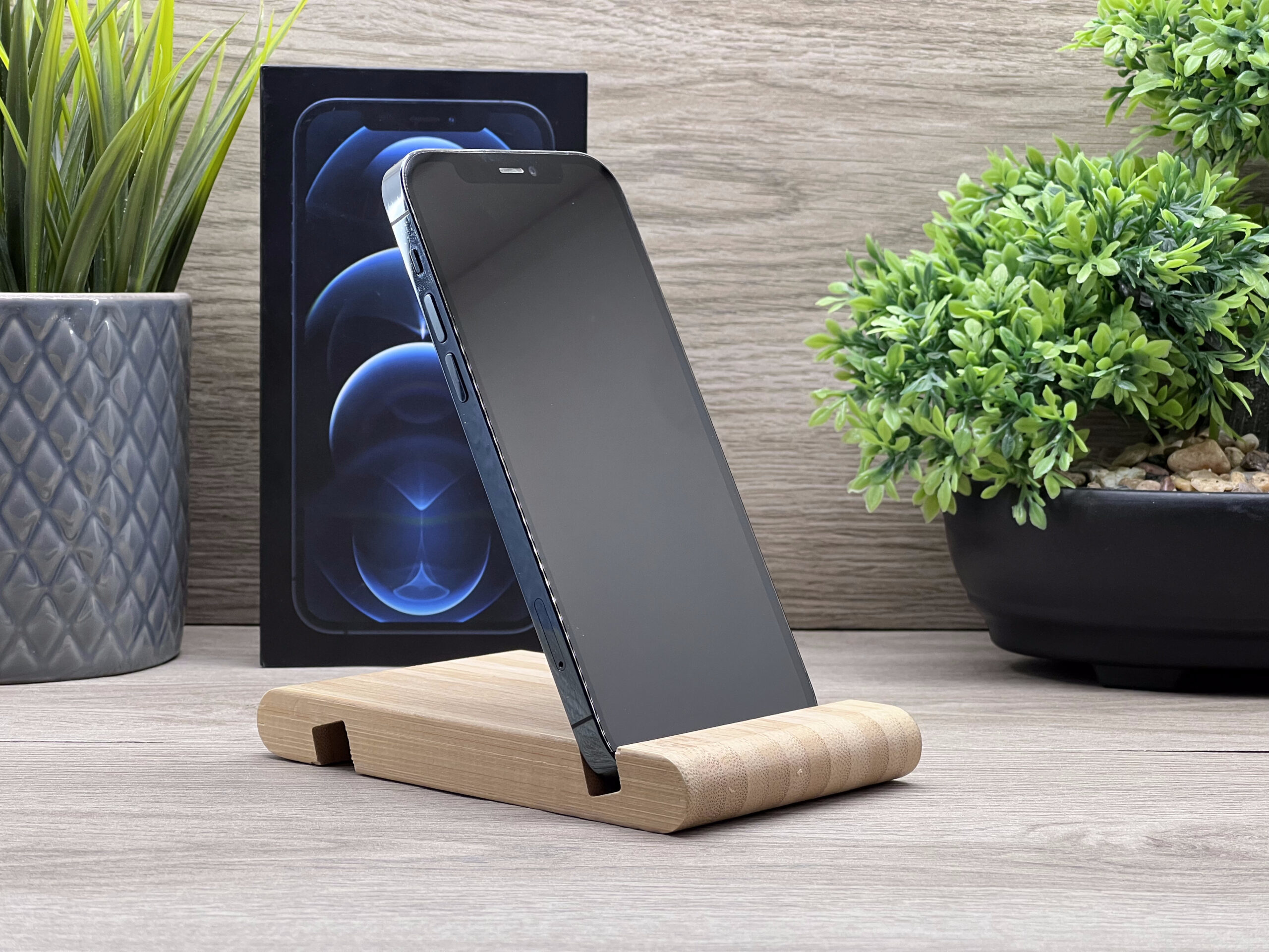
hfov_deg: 25.3
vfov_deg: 19.1
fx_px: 2823
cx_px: 634
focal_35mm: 77
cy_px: 476
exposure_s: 1/100
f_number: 2.8
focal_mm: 9
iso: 100
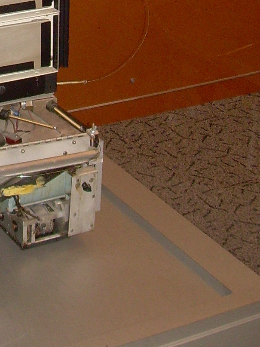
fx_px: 1072
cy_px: -102
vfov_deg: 17.3
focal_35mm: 107
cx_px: -45
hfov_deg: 13.5
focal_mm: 6.3
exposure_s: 1/60
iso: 168
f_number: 2.8
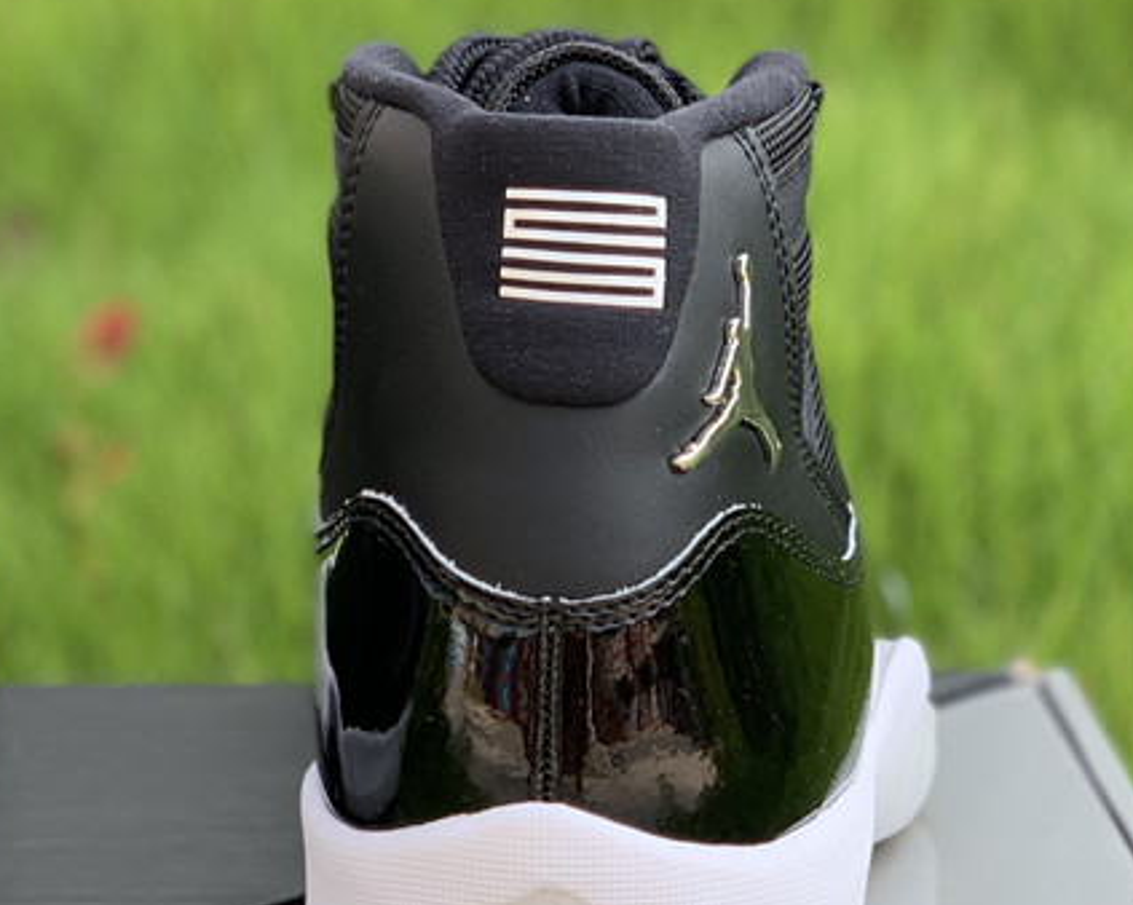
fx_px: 3620
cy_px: 519
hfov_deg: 17.5
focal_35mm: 108
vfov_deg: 14.3
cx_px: 62
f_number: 2.4
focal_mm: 6
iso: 16
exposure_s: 1/122
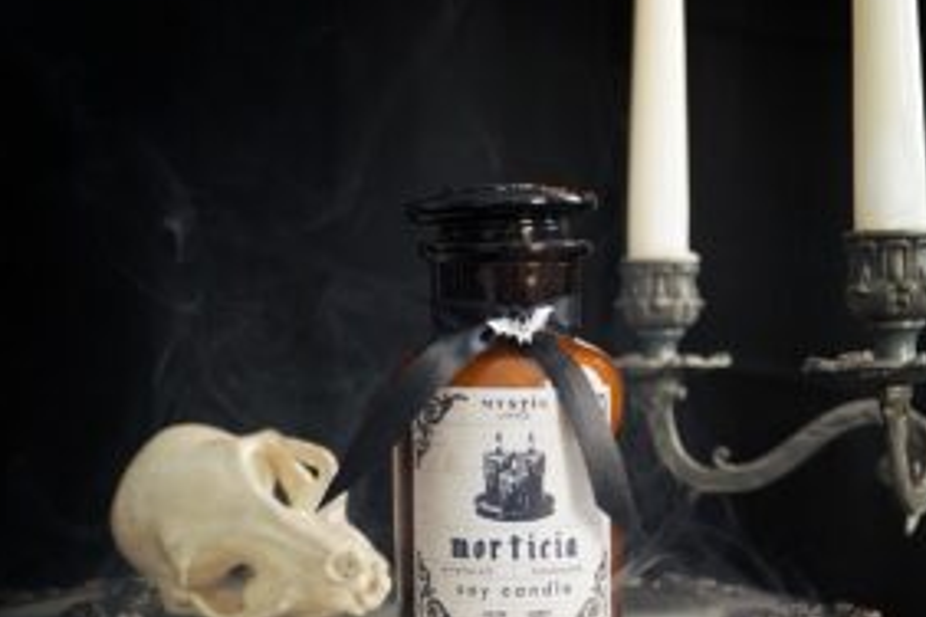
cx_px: 565
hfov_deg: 34.3
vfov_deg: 23.3
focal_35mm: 58
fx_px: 1492
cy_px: 407
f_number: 4
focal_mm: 26
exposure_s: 1/160
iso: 2500
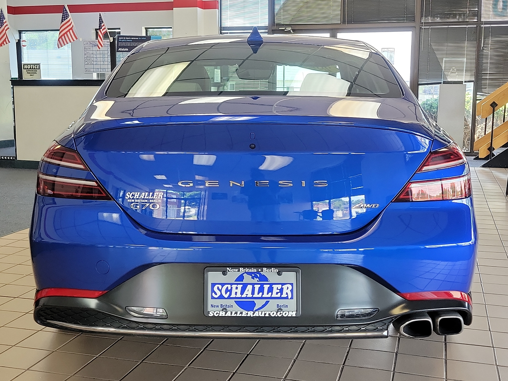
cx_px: 254
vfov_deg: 53.1
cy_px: 190
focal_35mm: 26
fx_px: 382
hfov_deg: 67.3
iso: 123
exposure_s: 1/59.2
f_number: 1.8
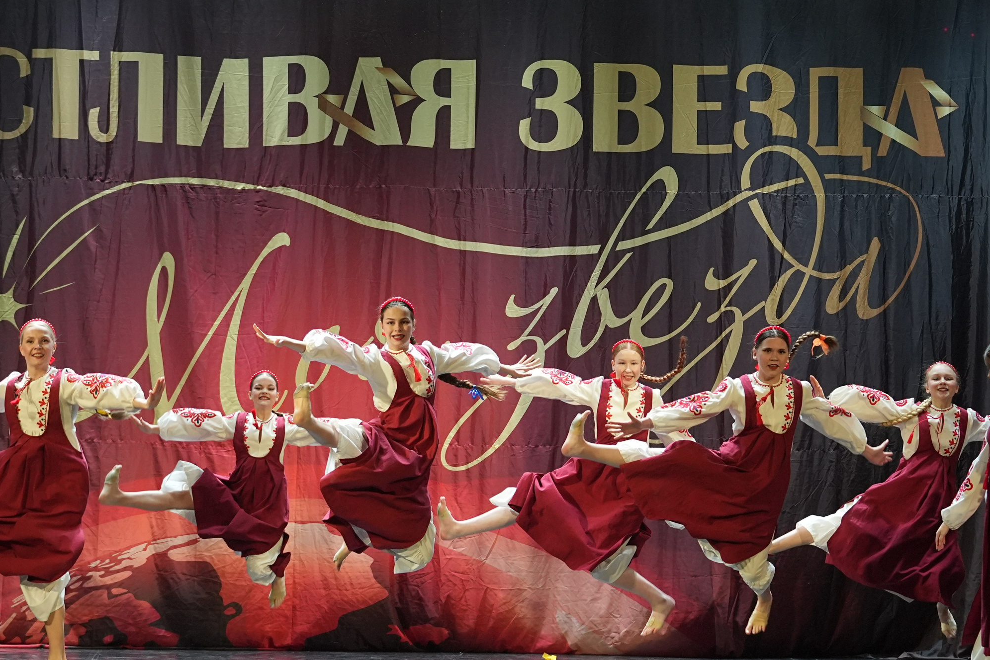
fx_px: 3713
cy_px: 301
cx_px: 437
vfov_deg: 10.2
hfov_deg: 15.2
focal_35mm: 135
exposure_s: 1/400
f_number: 2.8
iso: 2000
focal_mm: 70
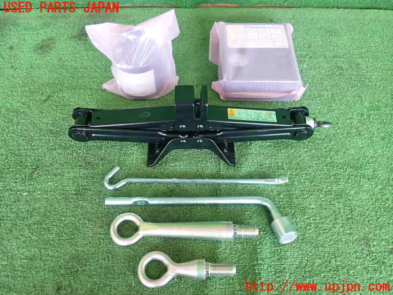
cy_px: 148
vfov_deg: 46.8
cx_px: 196
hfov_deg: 60.0
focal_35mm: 30
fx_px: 341
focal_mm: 5.5
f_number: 2.3
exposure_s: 1/125
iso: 640
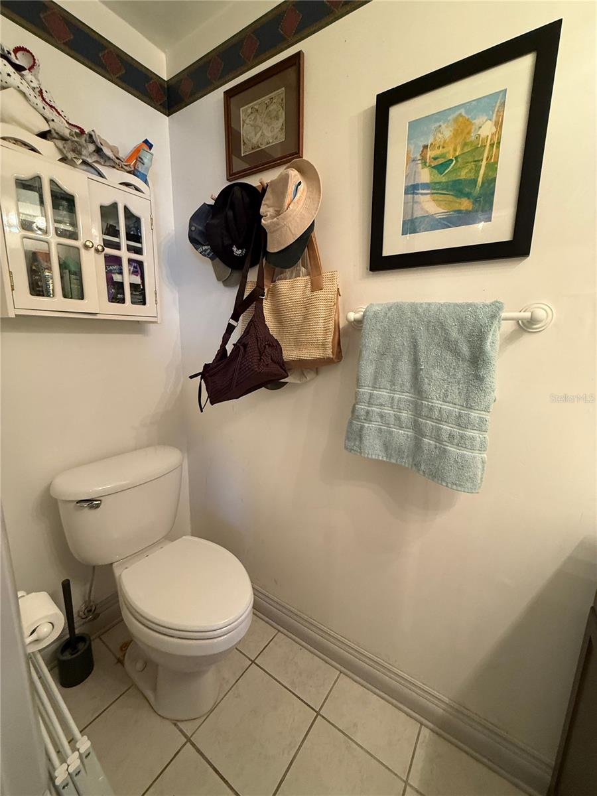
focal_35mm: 14
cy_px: 398
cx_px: 298
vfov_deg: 102.1
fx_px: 322
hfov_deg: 85.7
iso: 320
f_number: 2.2
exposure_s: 1/60
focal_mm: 2.22
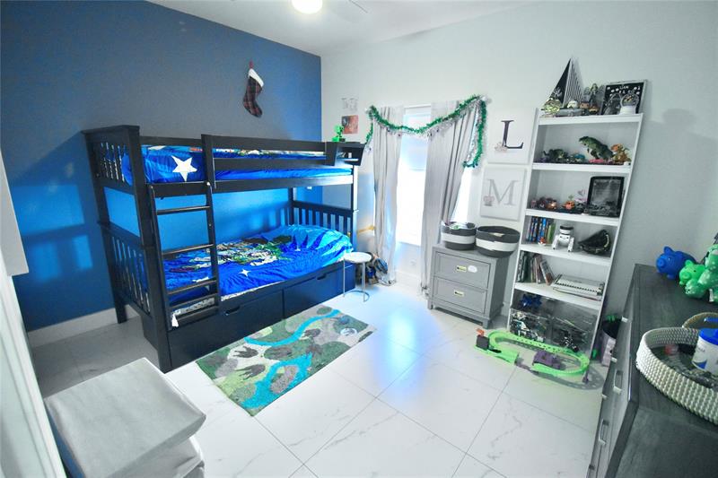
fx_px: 299
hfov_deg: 100.4
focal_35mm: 15
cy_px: 239
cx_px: 359
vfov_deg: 77.3
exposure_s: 1/125
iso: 3600
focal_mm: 10
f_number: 4.5
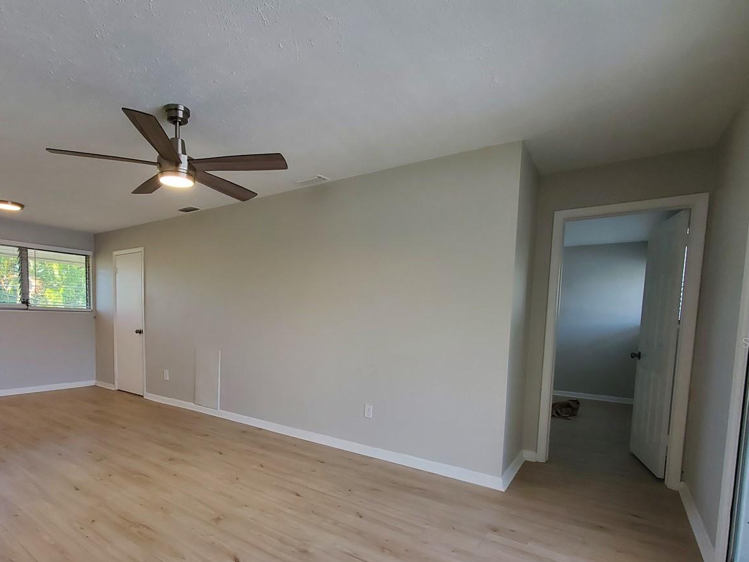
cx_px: 285
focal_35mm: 18
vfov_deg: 70.7
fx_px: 389
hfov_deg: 86.2
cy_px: 342
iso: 100
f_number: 2.2
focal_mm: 1.8
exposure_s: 1/60
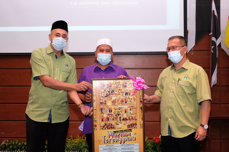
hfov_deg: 47.4
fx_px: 261
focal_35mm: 41
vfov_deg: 32.6
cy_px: 76
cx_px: 116
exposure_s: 1/125
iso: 12800
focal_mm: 26.5
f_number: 6.4
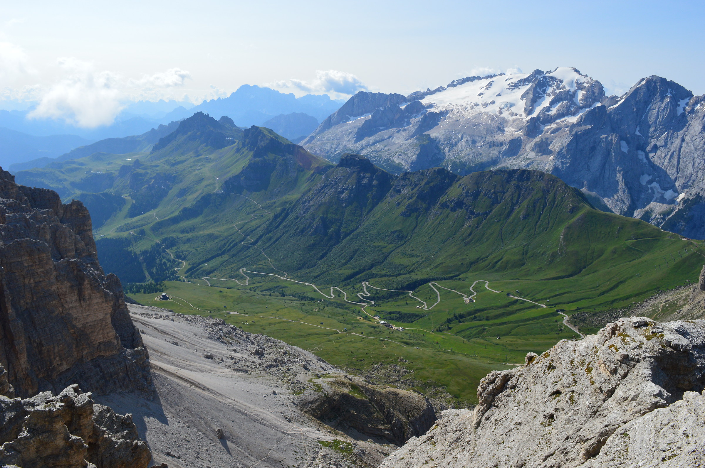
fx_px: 528
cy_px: 234
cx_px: 352
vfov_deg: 47.8
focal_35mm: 27
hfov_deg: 67.4
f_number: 11
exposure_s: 1/500
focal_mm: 18
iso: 320
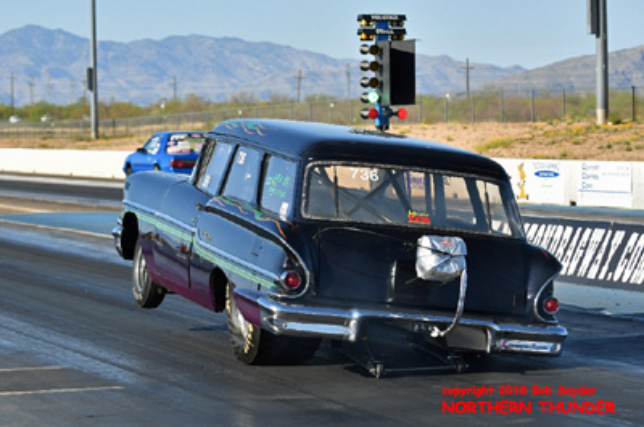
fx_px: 2008
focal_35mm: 112
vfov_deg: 12.1
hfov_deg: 18.2
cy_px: 214
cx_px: 322
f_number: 6.3
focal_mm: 75
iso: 160
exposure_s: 1/1250
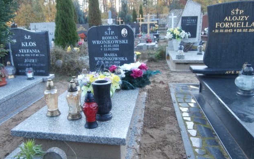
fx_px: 180
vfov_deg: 47.3
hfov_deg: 70.4
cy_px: 95
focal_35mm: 26
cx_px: 127
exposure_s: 1/50
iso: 100
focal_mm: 4.2
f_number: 3
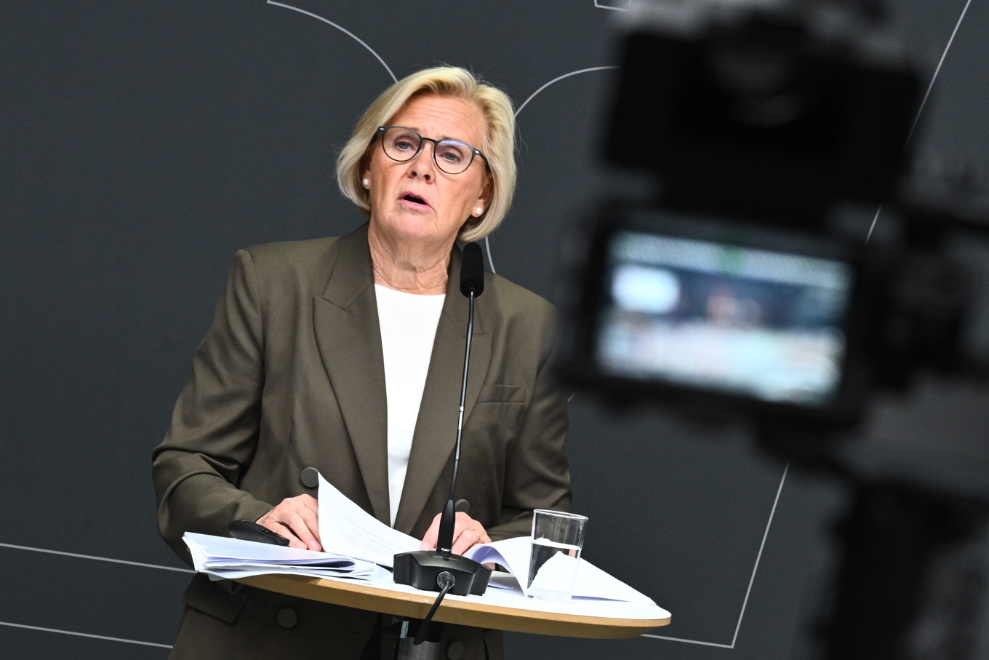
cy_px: 330
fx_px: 4121
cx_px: 494
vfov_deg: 9.2
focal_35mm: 150
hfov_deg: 13.7
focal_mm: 150
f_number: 11
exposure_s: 1/60
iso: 2000
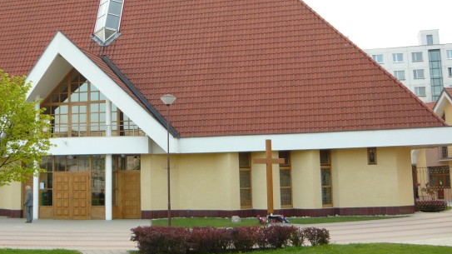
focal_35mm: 53
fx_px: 635
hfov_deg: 38.6
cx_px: 140
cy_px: 57
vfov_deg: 22.4
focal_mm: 5.5
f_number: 2.8
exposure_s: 1/50
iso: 100
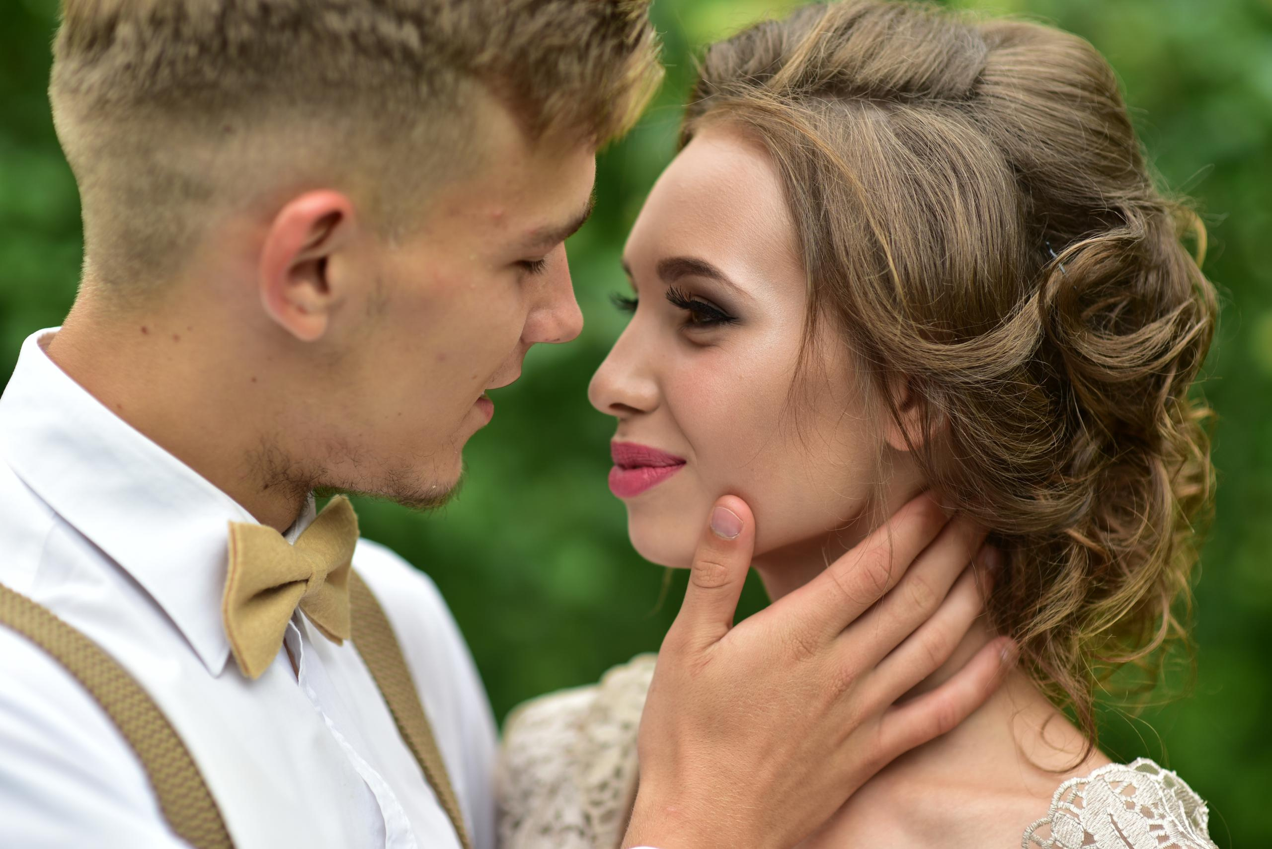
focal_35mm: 85
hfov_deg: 23.9
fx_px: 3004
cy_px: 424
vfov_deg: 16.1
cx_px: 636
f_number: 2
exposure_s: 1/320
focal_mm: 85
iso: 160
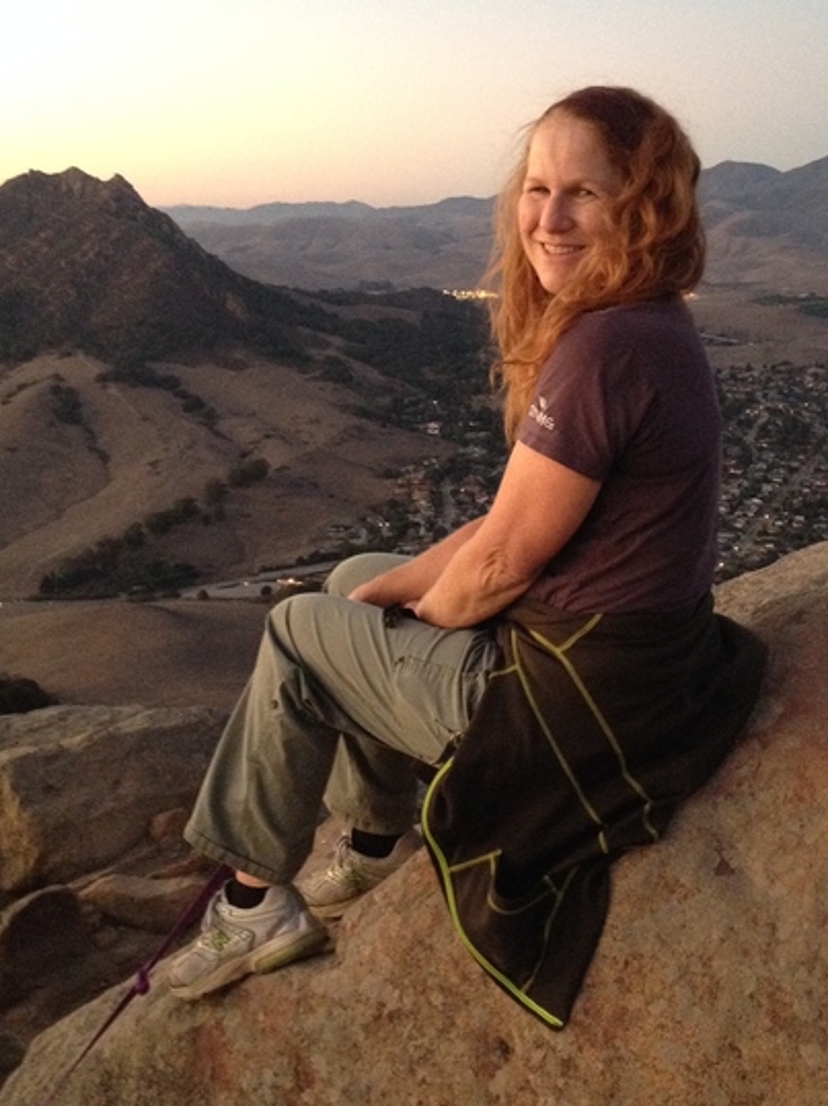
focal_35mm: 50
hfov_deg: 29.0
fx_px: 1596
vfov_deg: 38.2
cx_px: 514
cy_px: 543
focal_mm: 4.28
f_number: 2.4
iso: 400
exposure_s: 1/20
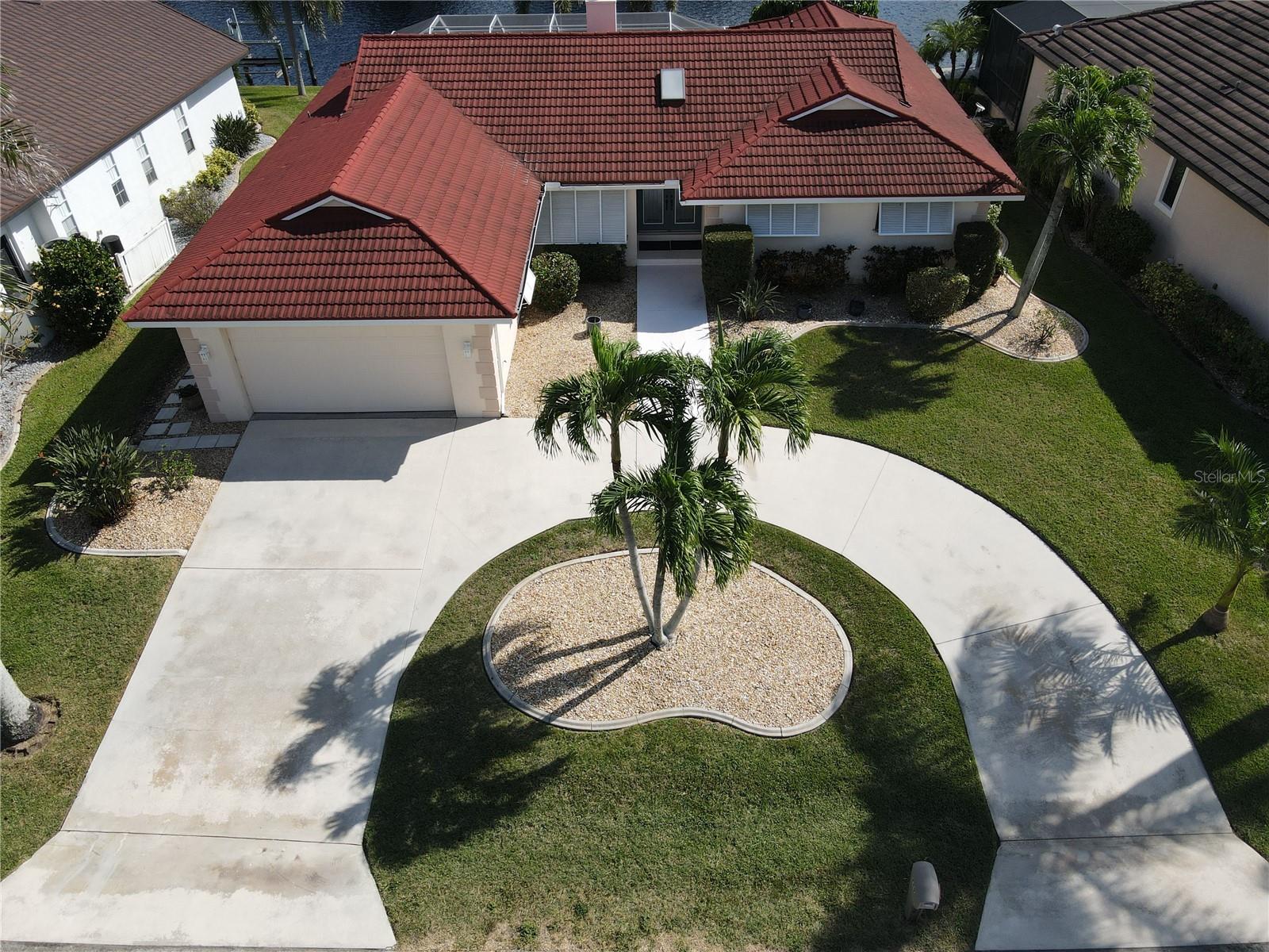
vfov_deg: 56.8
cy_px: 476
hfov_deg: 71.6
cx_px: 634
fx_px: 880
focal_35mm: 24
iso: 110
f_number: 2.8
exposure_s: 1/800
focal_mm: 4.5
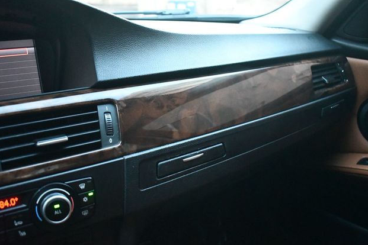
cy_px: 125
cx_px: 188
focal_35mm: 35
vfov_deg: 37.8
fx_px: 358
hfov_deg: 54.4
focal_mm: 23
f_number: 3.8
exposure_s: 1/60
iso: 11400
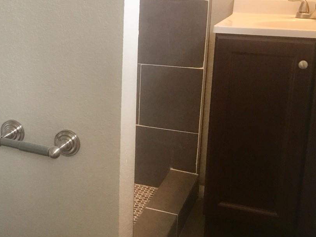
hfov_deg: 32.4
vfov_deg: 25.6
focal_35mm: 57
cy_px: 89
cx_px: 44
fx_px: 520
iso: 40
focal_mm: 4.15
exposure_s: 1/15
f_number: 2.2
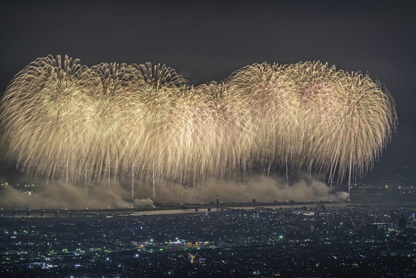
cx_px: 208
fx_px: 2311
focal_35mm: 200
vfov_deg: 6.9
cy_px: 139
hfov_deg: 10.3
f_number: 11
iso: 64
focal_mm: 200
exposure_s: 5.5
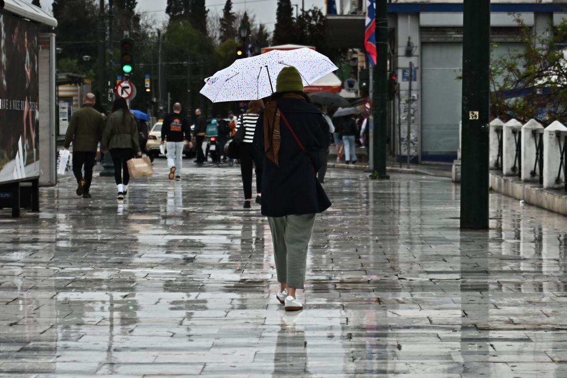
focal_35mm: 105
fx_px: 1654
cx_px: 284
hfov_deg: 19.5
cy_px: 189
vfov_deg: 13.0
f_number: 4
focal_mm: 70
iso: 640
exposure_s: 1/1600
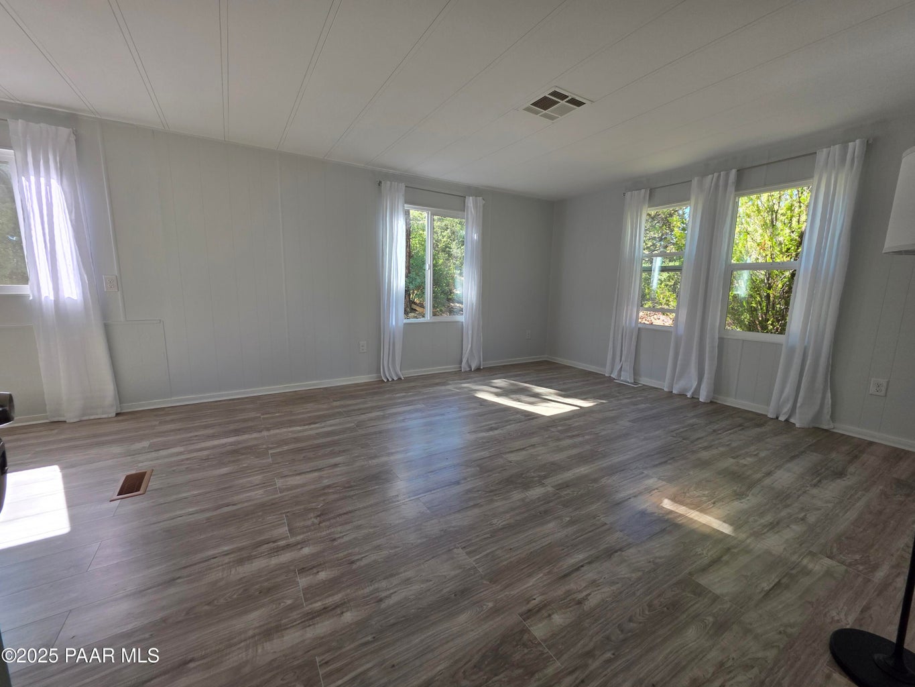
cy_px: 344
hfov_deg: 106.2
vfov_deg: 89.9
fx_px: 344
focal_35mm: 13
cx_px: 458
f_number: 1.9
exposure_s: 1/156
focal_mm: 2.2
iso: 40
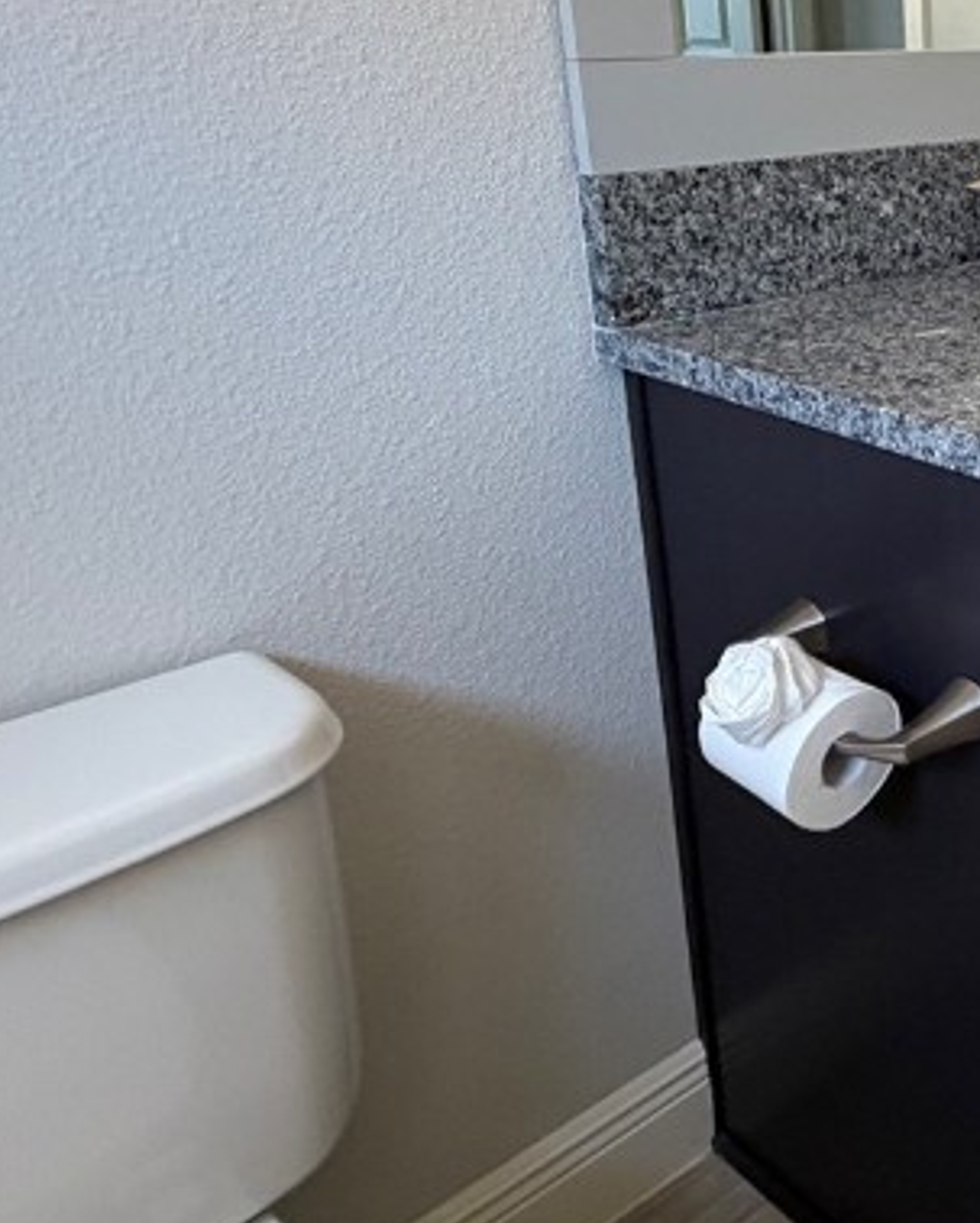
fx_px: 1340
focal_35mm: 37
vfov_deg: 48.6
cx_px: 1119
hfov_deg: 33.9
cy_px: 463
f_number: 2.2
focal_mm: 2.22
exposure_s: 1/66
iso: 320
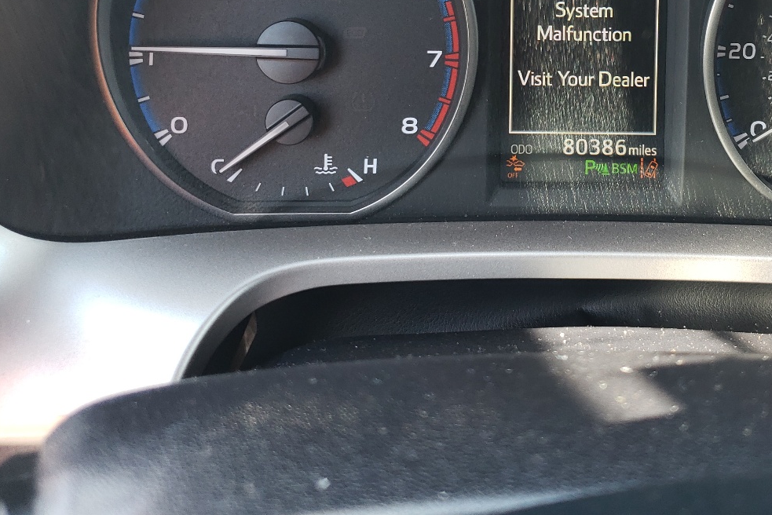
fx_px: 944
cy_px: 46
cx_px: 551
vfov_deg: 29.2
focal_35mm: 44
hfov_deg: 43.5
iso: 52
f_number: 1.5
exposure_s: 1/60.2
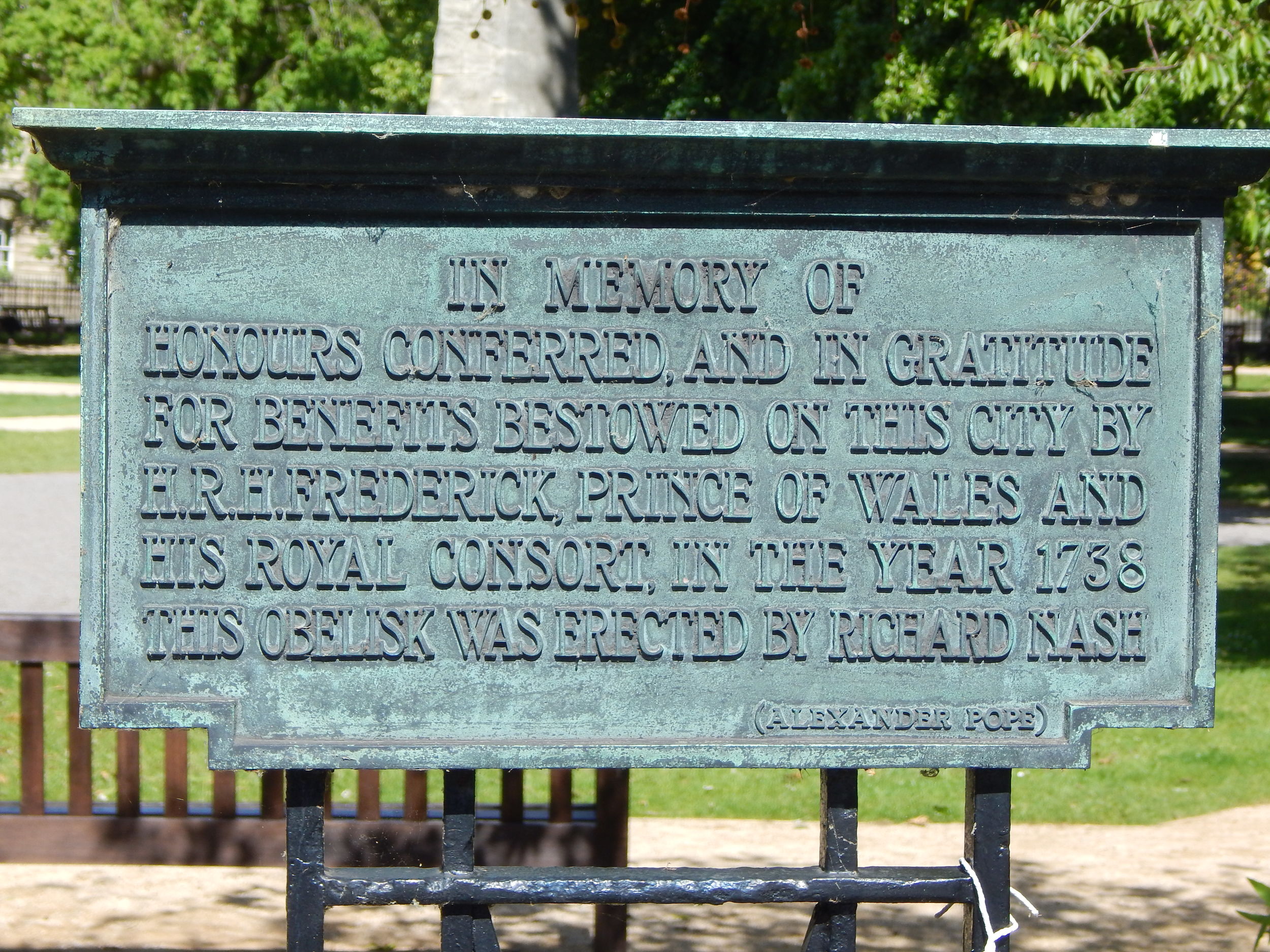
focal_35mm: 93
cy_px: 476
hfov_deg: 21.1
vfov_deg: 15.9
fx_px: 3412
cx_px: 635
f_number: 4.4
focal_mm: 16.6
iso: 125
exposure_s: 1/500
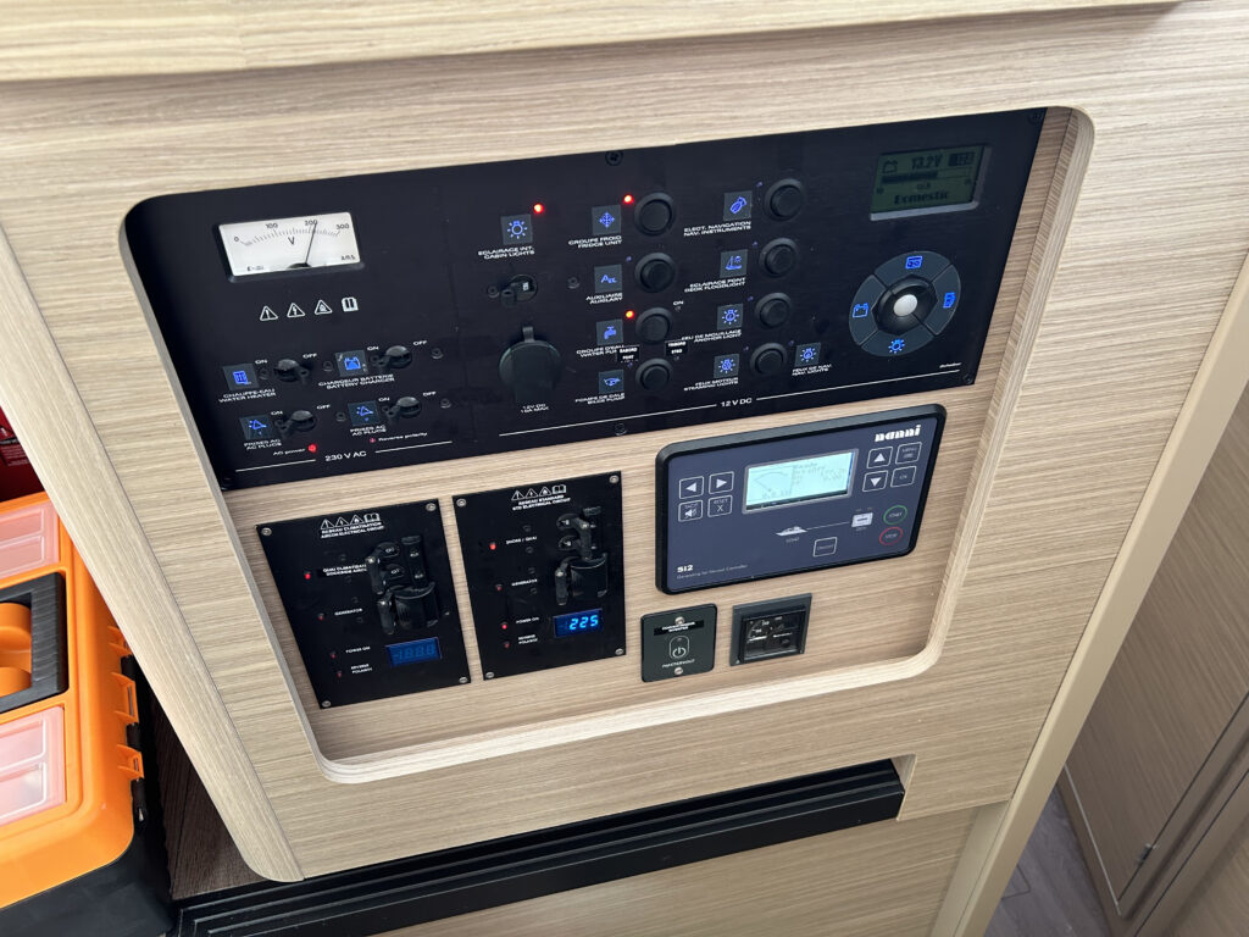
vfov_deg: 53.1
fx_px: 938
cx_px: 624
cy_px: 468
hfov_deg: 67.3
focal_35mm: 26
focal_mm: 5.7
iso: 125
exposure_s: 1/60
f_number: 1.5
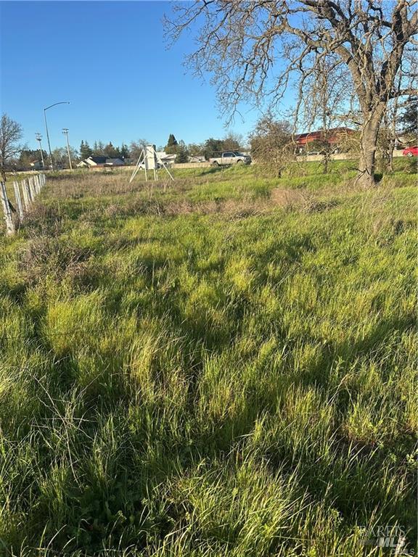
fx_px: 386
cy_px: 278
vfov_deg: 71.6
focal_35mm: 24
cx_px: 209
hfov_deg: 56.8
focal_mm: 6.86
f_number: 1.78
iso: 80
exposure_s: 1/1916
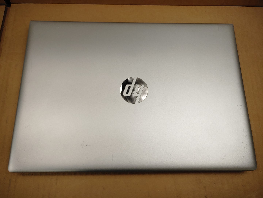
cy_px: 99
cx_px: 132
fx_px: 198
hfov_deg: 67.3
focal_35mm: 26
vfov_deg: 53.1
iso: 50
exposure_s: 1/431
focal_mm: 4.36
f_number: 1.8
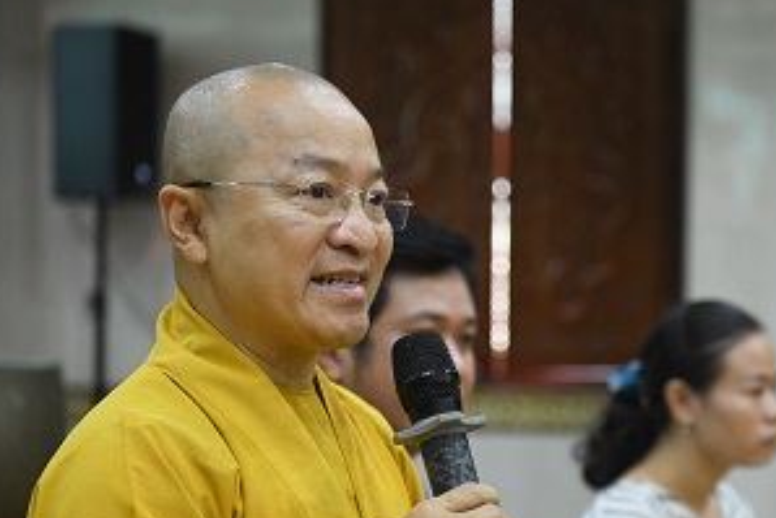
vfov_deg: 13.2
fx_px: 2243
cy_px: 361
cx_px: 549
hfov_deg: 19.5
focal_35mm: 104
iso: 4000
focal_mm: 62
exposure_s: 1/125
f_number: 2.8
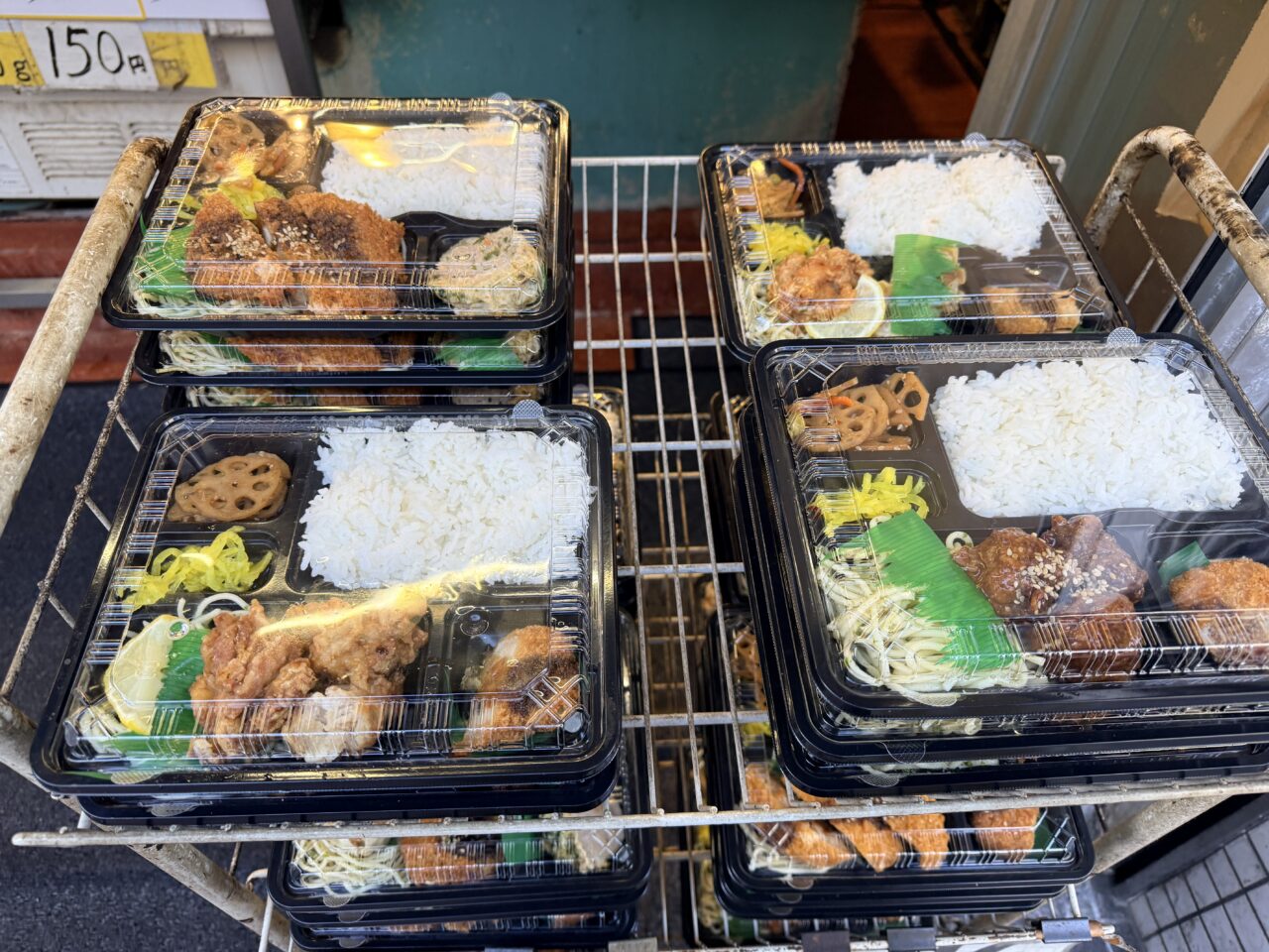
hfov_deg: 71.6
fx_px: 880
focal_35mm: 24
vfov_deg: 56.8
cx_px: 634
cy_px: 476
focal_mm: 6.76
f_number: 1.78
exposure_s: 1/100
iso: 125
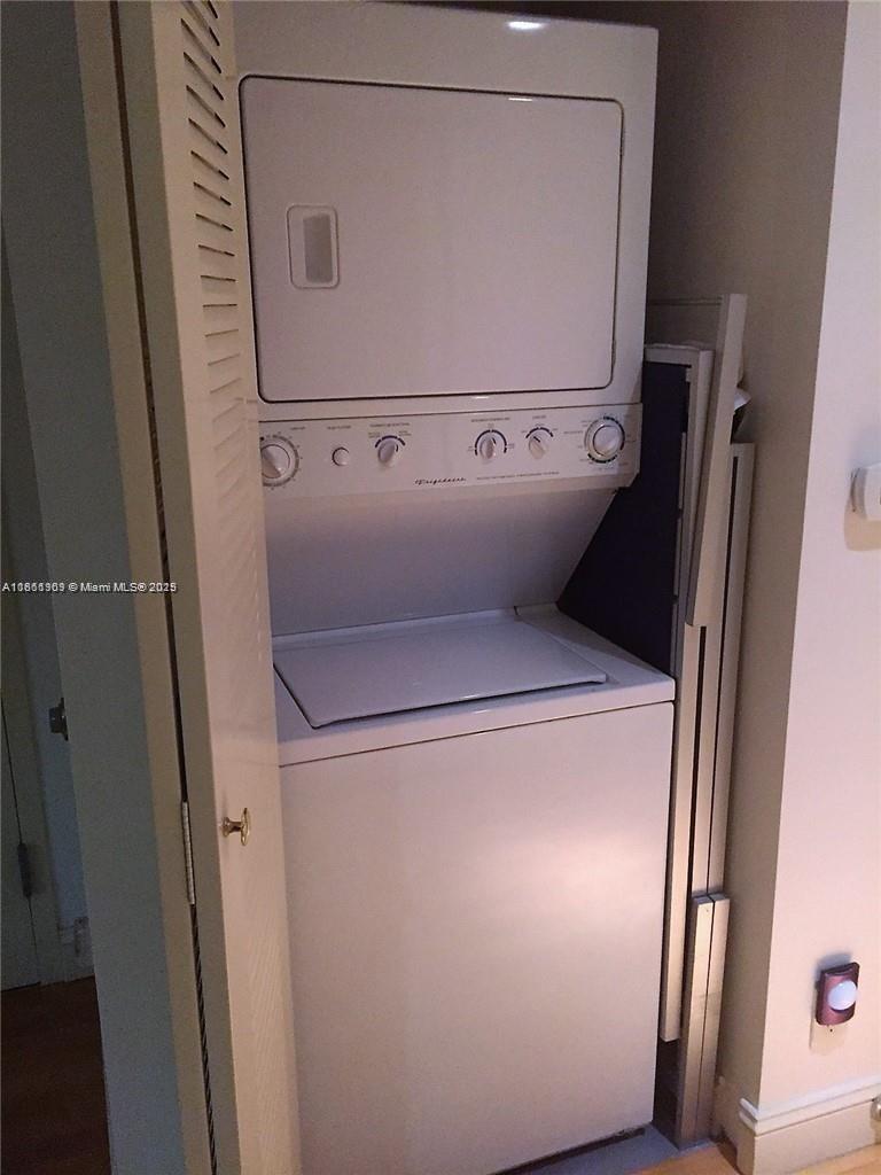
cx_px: 440
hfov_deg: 48.2
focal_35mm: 29
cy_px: 588
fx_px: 984
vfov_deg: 61.7
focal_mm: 4.15
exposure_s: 1/30
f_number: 2.2
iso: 250
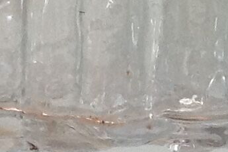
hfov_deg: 7.4
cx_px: 328
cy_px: -313
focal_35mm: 273
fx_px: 1729
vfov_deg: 4.8
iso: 125
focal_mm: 4.28
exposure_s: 1/15
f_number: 2.4
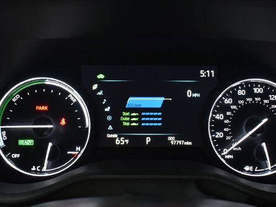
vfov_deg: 33.8
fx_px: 340
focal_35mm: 43
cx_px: 150
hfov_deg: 44.2
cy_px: 109
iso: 1600
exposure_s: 1/15
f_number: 5
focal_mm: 23
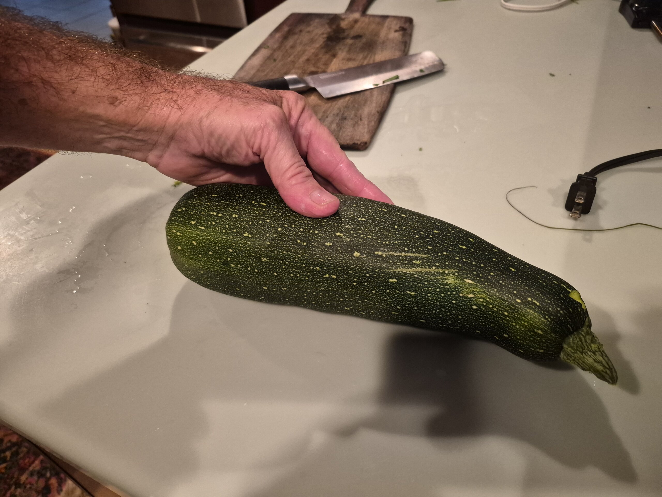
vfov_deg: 58.9
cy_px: 248
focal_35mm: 23
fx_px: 440
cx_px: 331
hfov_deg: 73.9
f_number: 1.8
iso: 1000
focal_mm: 5.4
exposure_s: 1/120
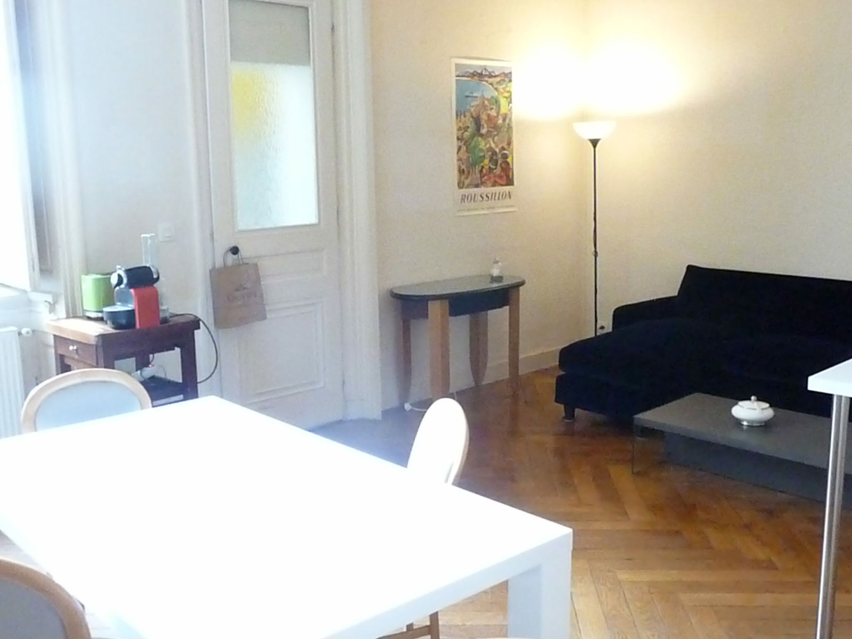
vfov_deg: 37.7
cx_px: 426
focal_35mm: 38
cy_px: 320
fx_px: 935
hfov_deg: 49.0
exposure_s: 1/30
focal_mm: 6.3
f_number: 3.8
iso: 3200
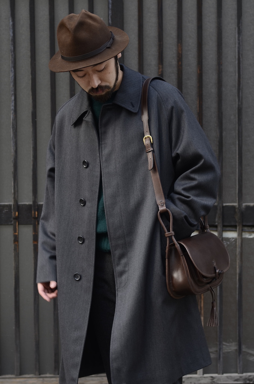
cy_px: 192
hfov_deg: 10.7
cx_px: 127
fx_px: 1356
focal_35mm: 128
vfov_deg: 16.1
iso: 160
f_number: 1.8
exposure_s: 1/80
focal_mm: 85
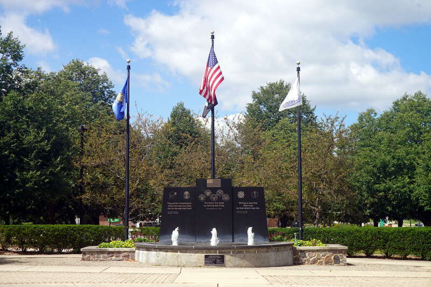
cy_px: 144
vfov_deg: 23.2
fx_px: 700
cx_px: 216
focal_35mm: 58
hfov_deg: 34.2
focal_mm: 39
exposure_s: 1/125
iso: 100
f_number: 11
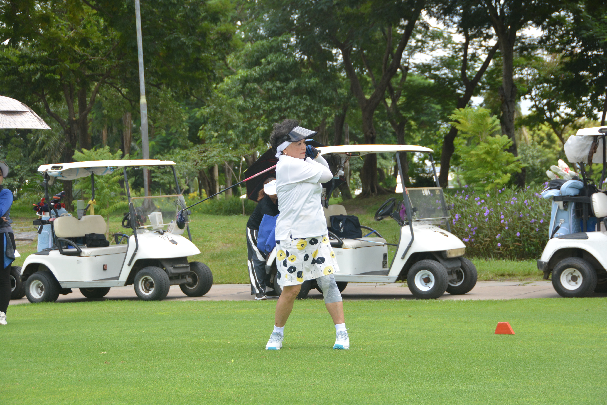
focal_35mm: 84
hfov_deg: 24.2
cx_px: 304
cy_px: 202
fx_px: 1417
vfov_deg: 16.3
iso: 400
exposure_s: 1/800
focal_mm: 56
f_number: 5.6
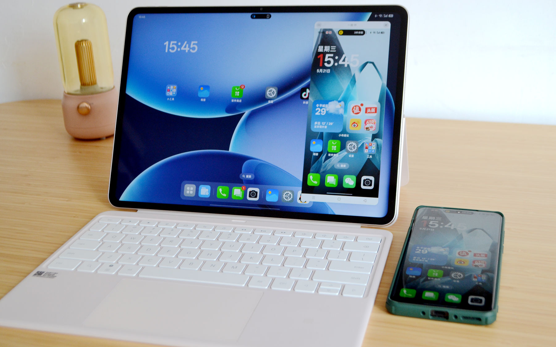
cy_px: 176
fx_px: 742
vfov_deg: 26.3
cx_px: 278
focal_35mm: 49
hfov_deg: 41.1
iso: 400
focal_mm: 32
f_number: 4.8
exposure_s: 1/60
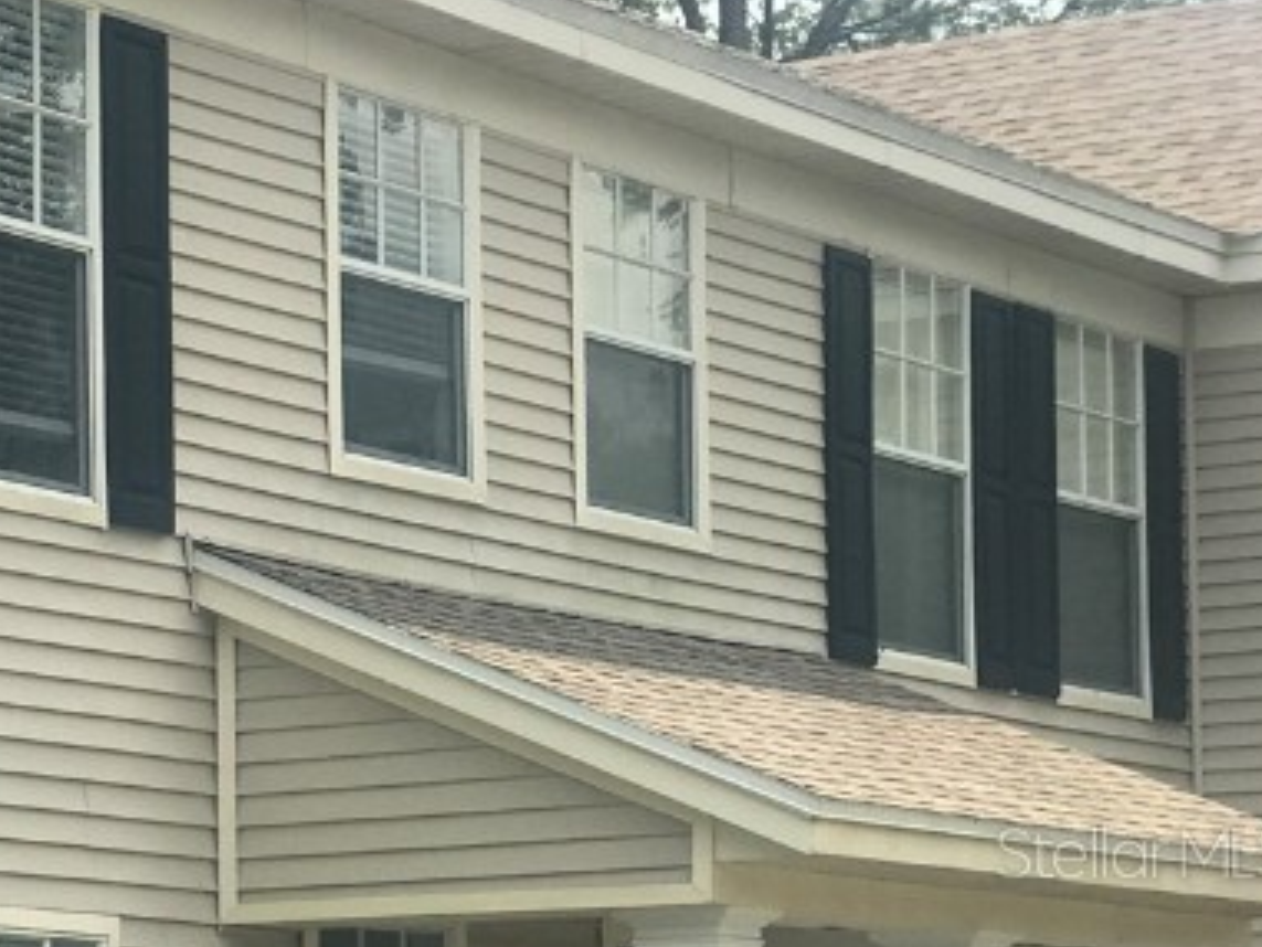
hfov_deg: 12.5
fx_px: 5580
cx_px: -388
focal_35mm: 153
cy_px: 851
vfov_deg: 9.7
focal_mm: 6.6
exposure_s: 1/812
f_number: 2.8
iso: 20
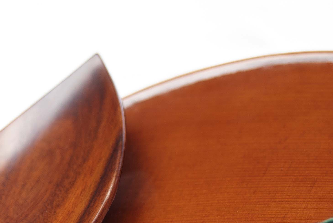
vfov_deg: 4.9
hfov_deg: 7.4
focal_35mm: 278
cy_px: 236
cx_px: 62
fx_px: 2575
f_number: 3.3
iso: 100
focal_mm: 70
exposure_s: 1/100
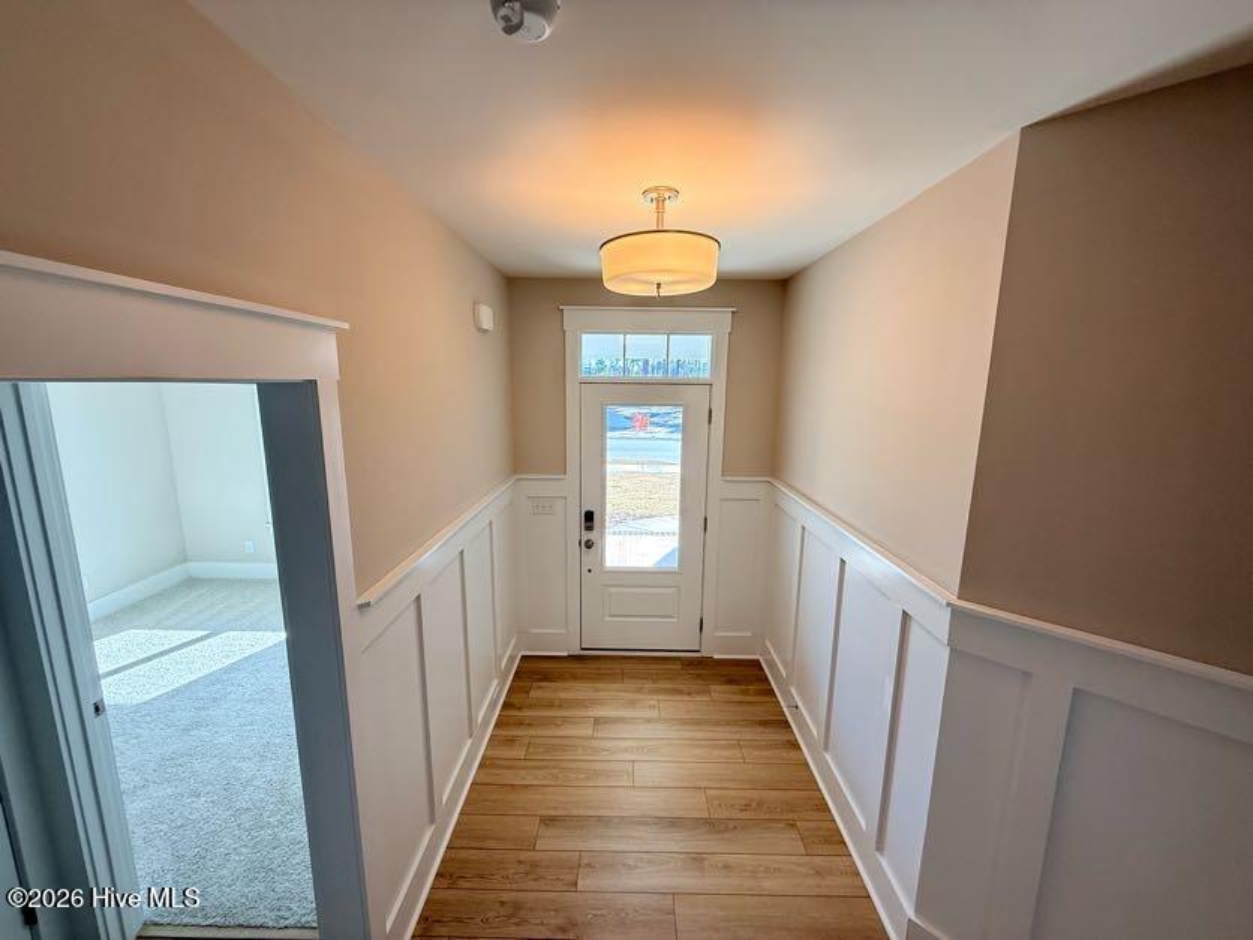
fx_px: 507
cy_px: 470
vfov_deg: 85.7
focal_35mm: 14
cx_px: 626
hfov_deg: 102.1
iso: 125
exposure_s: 1/120
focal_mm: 2.22
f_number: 2.2
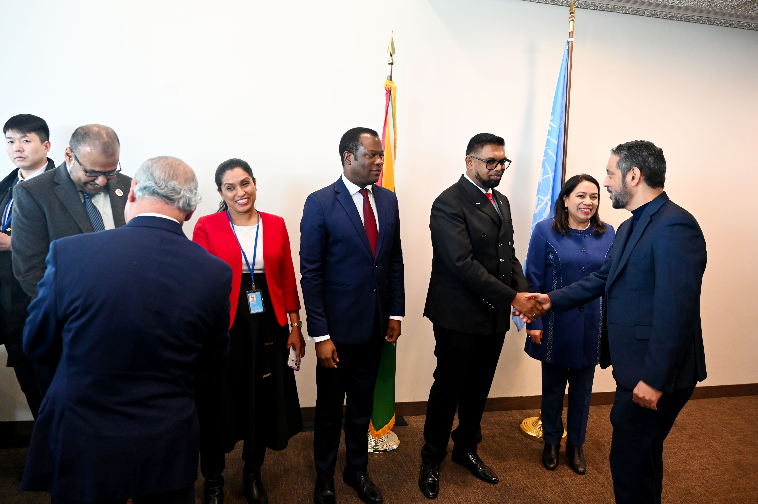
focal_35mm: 25
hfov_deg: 71.5
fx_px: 526
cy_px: 242
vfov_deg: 51.2
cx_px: 380
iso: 3200
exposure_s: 1/125
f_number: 4
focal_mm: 24
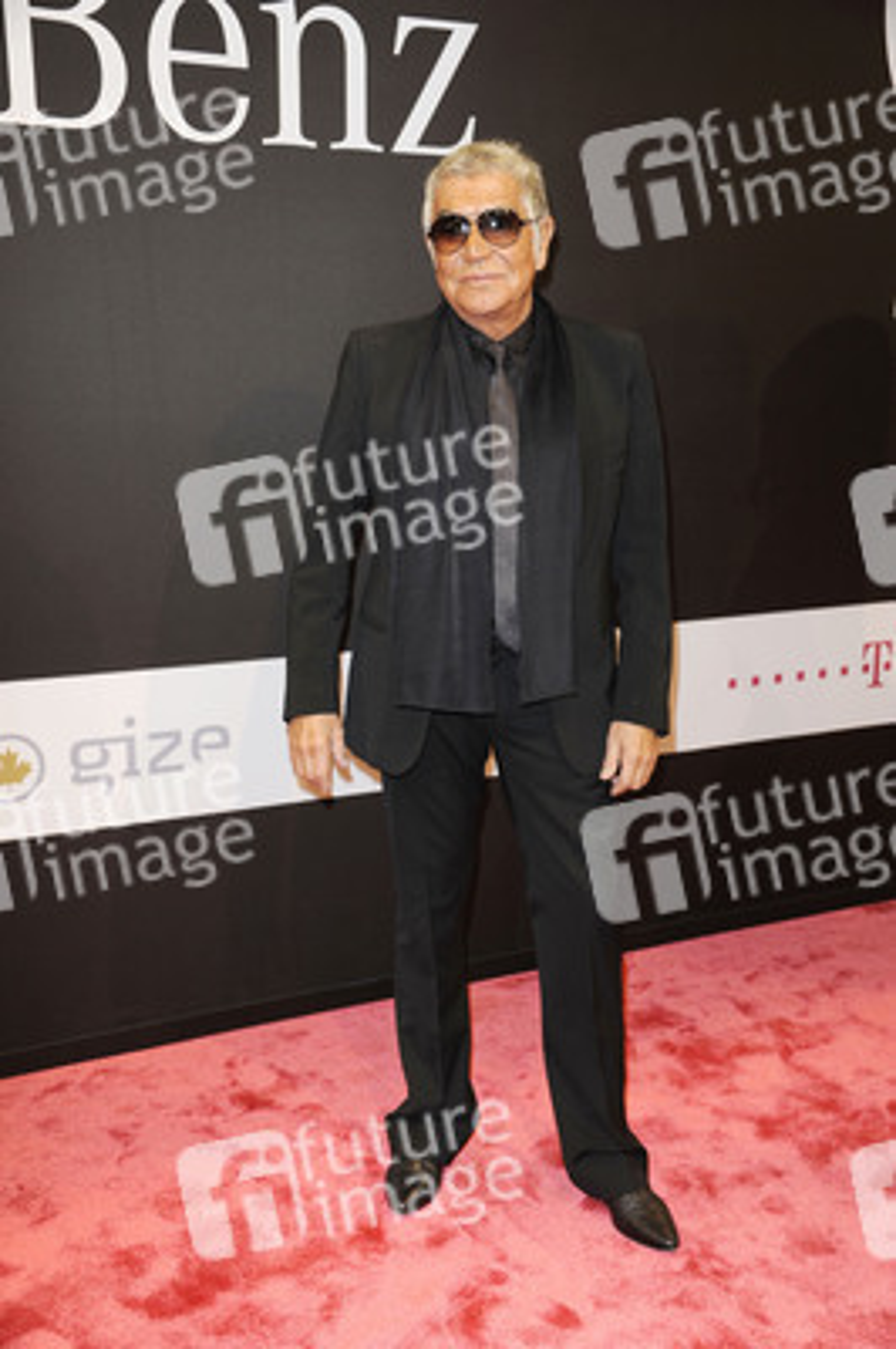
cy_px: 674
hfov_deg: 28.0
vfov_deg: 41.1
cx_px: 448
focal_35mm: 48
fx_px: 1795
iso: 500
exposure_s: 1/200
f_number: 5.6
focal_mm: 48
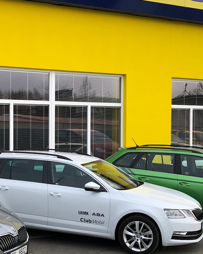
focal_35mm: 74
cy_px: 145
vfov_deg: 25.7
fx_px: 556
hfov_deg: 20.5
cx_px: 48
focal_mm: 4
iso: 20
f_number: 1.8
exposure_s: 1/774
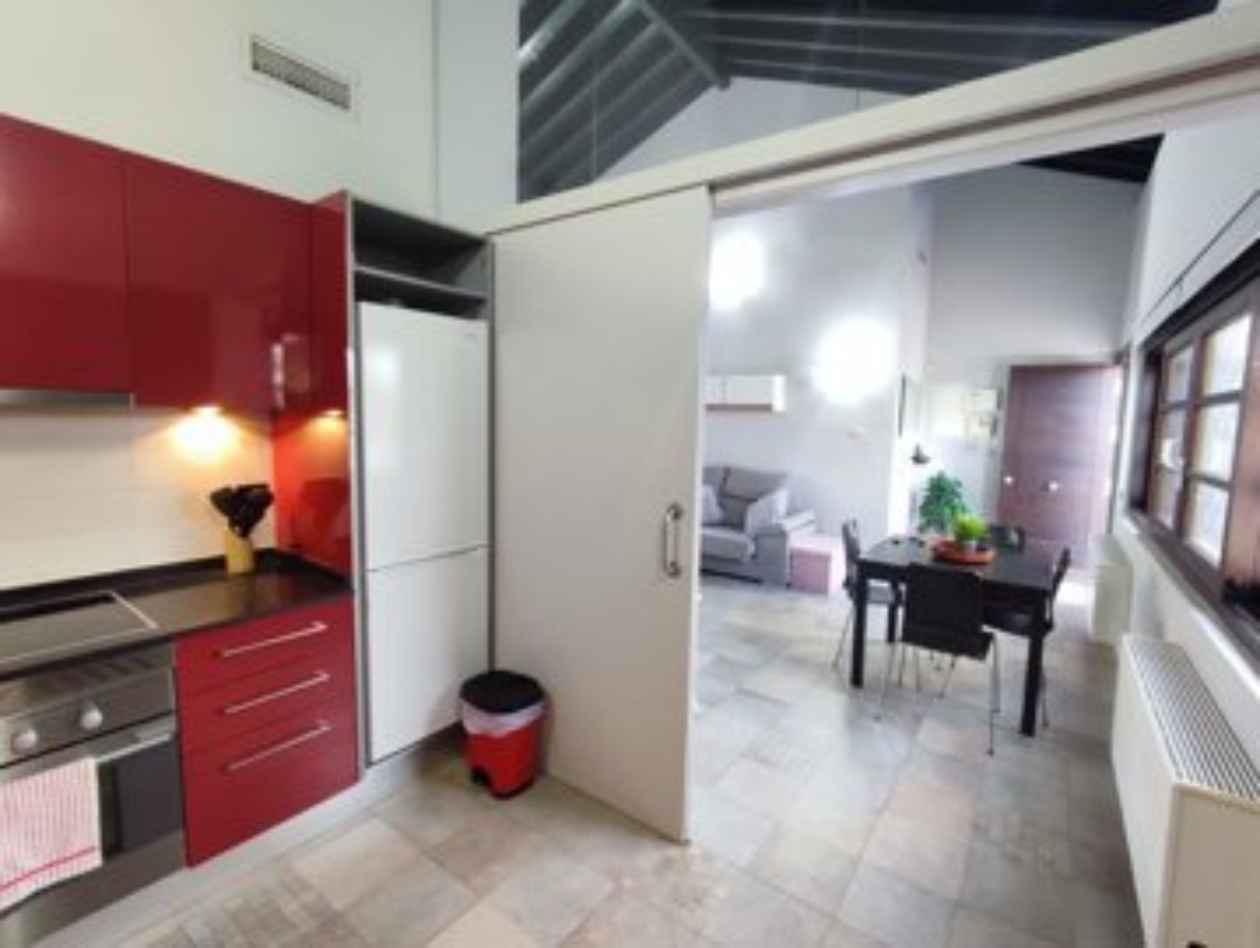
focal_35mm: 16
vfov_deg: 78.2
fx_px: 583
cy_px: 474
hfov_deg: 94.4
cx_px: 630
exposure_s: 1/40
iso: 381
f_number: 2.2
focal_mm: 1.65
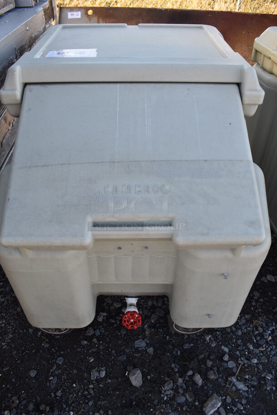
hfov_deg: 48.0
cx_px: 138
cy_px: 208
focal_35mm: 27
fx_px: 311
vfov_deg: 67.3
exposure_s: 1/125
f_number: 5.6
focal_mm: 18
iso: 200
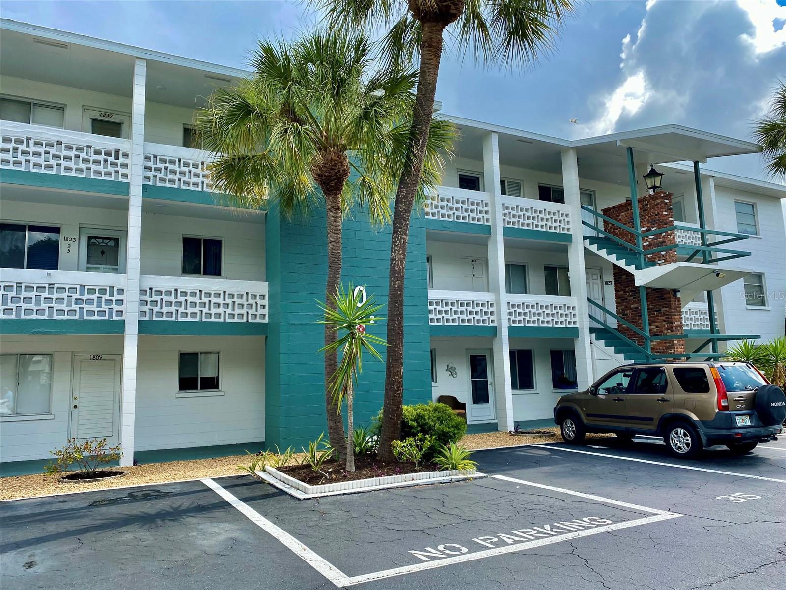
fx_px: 590
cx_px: 393
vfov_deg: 53.1
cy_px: 295
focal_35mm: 26
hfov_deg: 67.3
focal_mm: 4.25
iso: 32
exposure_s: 1/1300
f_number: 1.8
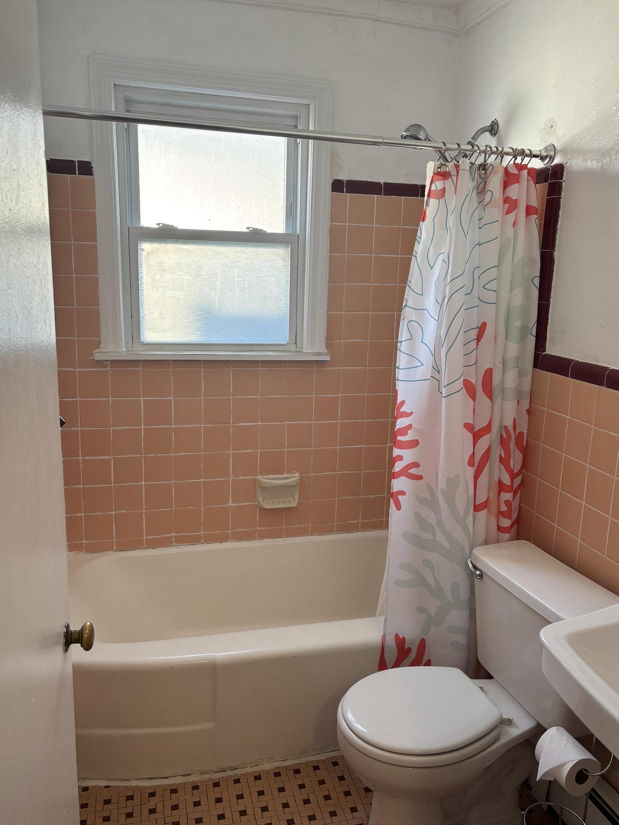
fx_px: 667
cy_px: 408
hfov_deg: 49.8
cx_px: 320
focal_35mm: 28
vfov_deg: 63.4
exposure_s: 1/120
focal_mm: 5.96
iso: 100
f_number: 1.6
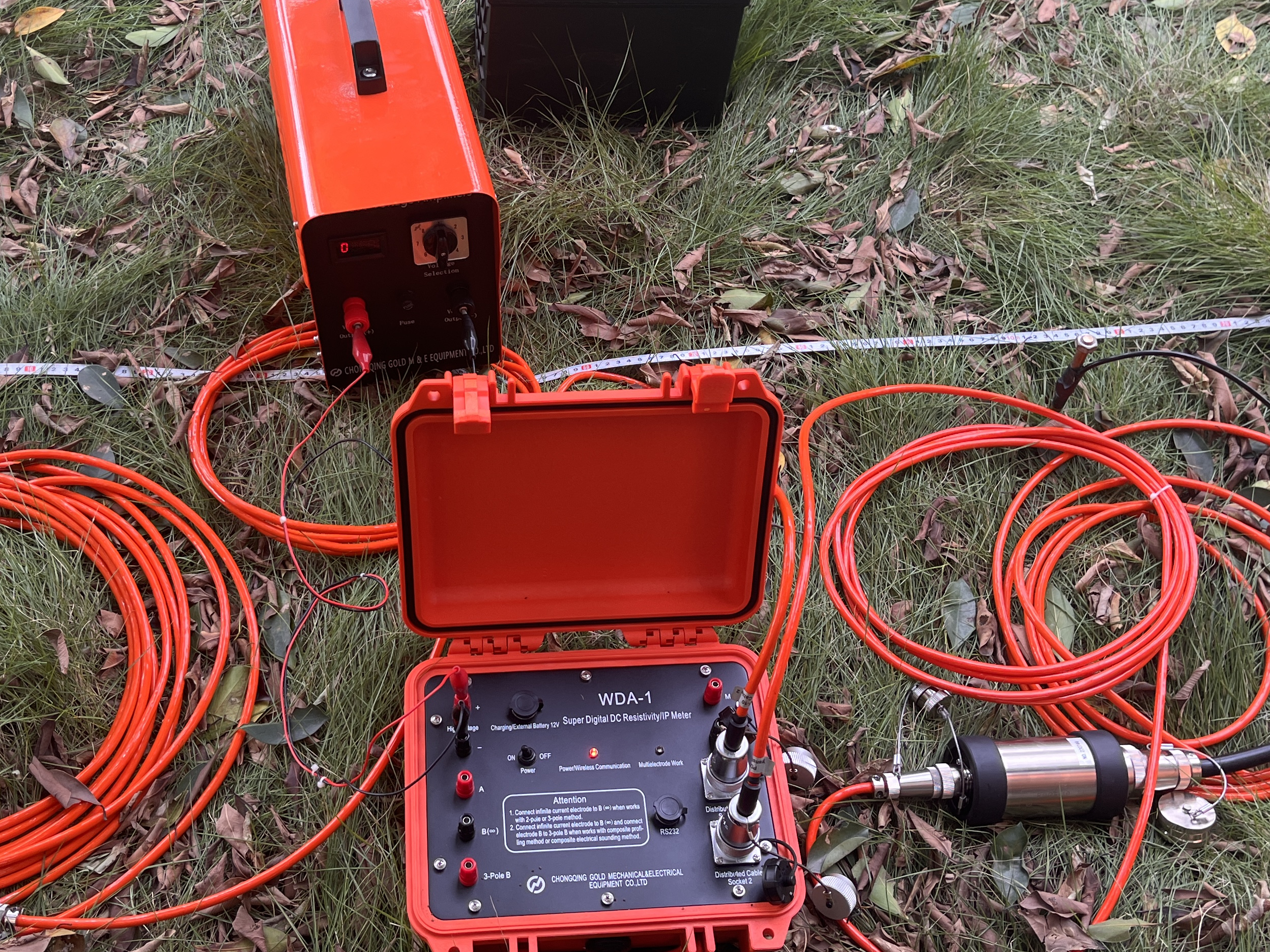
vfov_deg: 34.3
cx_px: 550
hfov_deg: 44.7
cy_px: 416
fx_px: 1541
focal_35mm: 42
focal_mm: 5.1
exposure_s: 1/128
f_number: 1.6
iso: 40
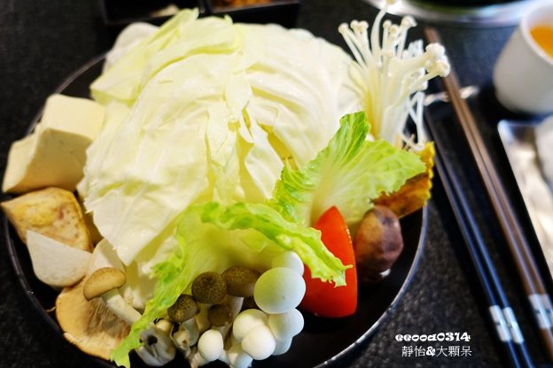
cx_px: 267
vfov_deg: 51.3
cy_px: 191
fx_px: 384
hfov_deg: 71.5
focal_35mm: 25
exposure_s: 1/30
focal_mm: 8.8
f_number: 1.8
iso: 320
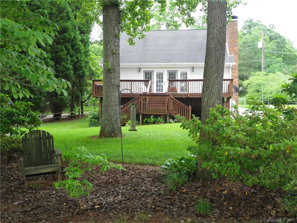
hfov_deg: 41.2
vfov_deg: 31.5
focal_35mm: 46
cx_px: 148
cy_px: 112
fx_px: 395
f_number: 3.3
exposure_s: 1/80
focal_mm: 8.2
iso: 320
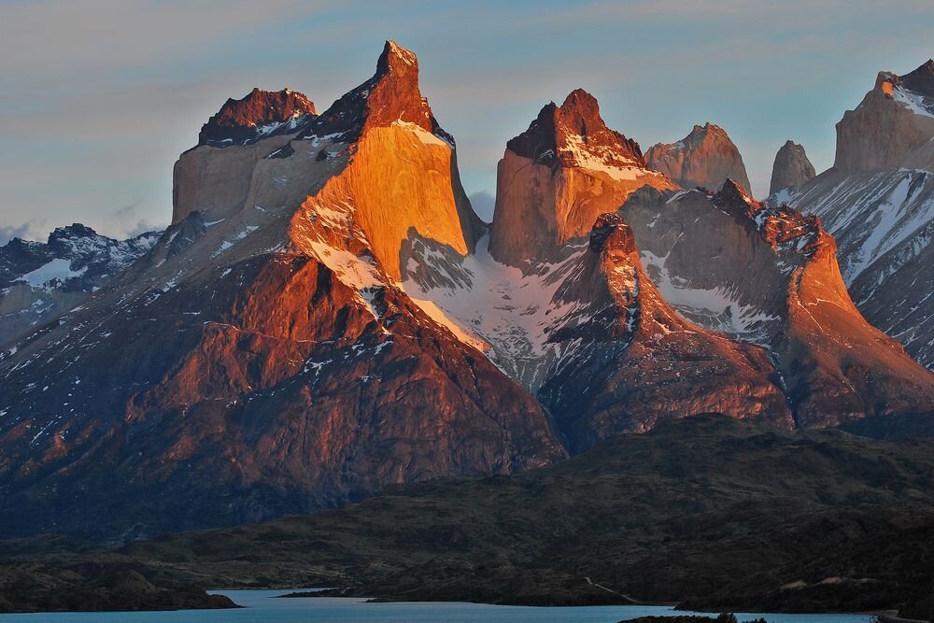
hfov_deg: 19.5
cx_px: 467
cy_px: 312
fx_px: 2724
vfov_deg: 13.0
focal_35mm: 105
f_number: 5.6
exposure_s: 1/60
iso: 100
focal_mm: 70
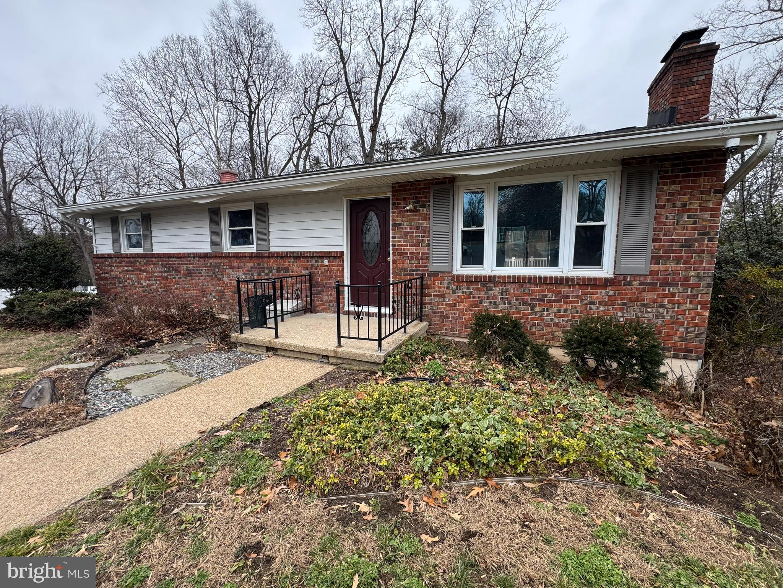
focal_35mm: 14
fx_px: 317
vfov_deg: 85.7
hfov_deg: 102.1
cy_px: 294
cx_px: 392
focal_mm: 2.22
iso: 40
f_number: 2.2
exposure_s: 1/102
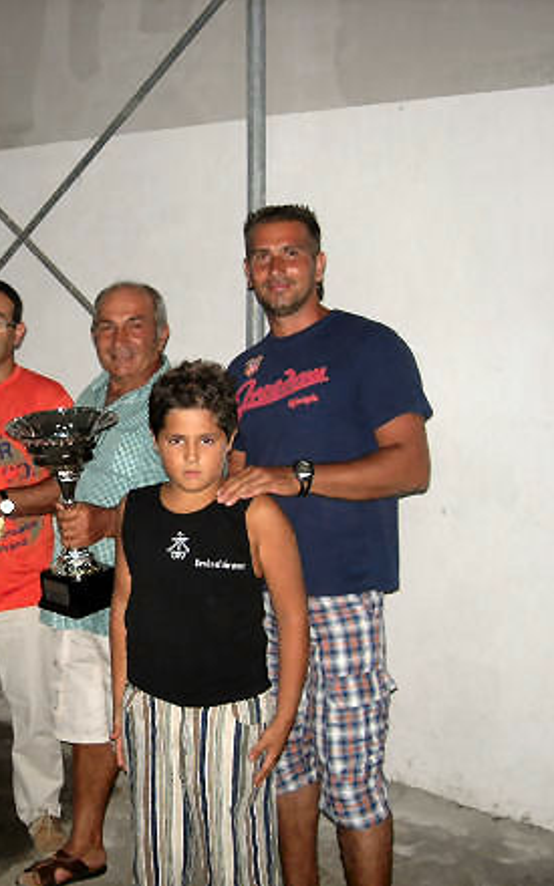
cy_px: 443
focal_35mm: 54
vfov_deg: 37.5
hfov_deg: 23.5
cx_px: 87
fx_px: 1304
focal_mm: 7.8
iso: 65
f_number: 2.8
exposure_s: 1/60.1
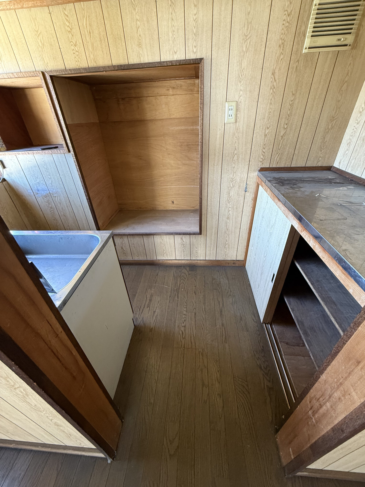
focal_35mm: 14
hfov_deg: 85.7
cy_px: 244
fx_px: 197
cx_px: 182
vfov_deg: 102.1
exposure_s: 1/60
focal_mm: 2.22
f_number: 2.2
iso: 400
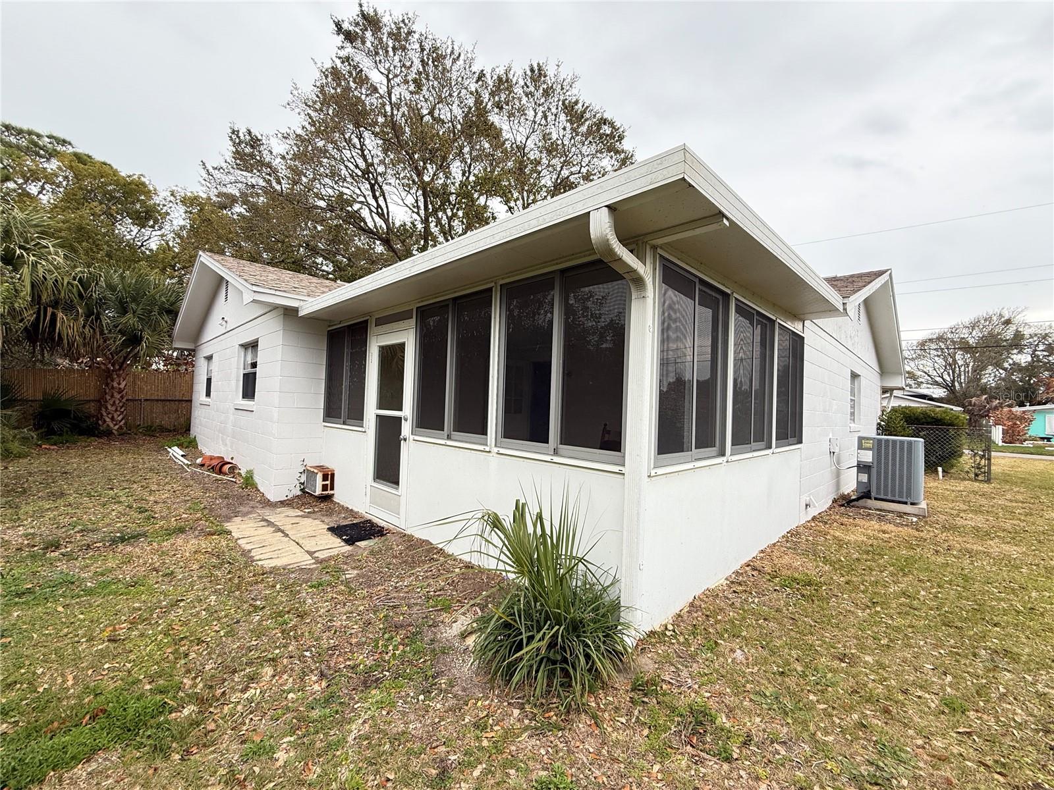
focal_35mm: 14
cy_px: 395
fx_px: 426
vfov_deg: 85.7
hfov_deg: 102.1
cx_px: 527
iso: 50
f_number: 2.2
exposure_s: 1/99
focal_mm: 2.22
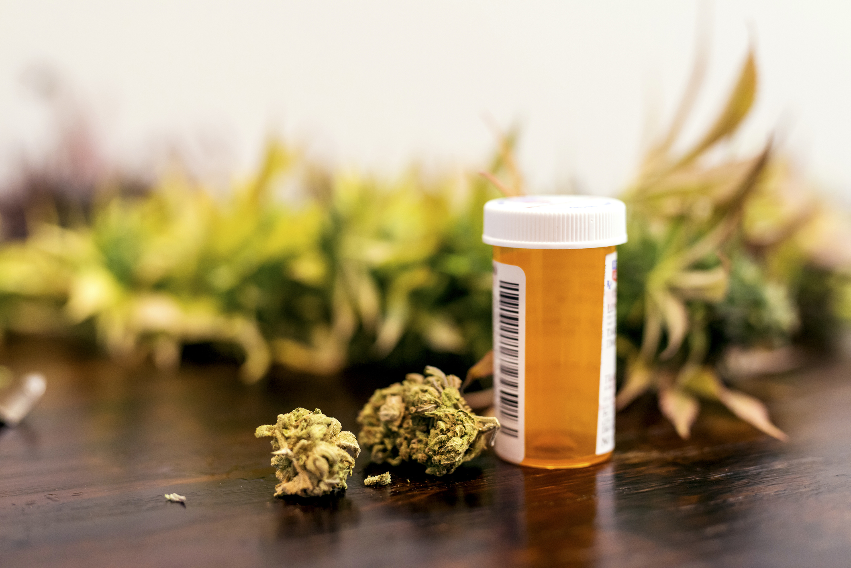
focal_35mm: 50
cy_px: 284
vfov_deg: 27.0
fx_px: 1182
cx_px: 426
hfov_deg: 39.6
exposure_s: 1/200
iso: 2000
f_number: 2.5
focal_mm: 50
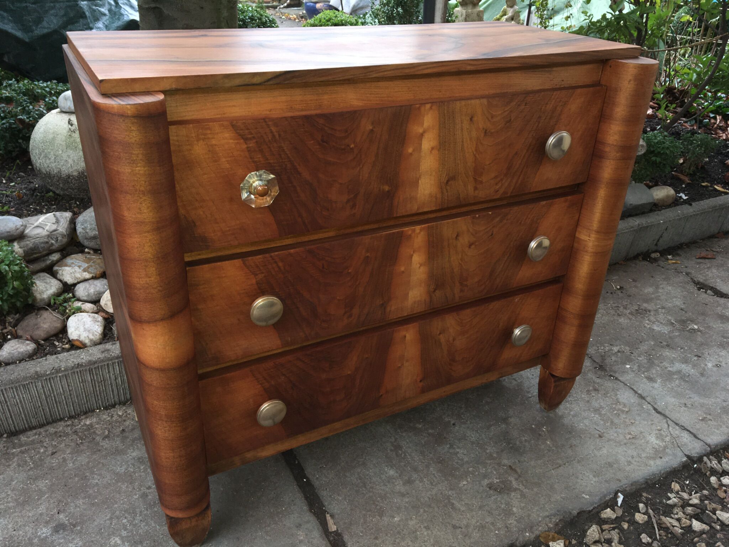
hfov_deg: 61.7
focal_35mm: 29
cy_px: 274
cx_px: 364
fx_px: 611
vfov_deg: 48.2
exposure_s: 1/33
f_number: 2.2
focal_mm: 4.15
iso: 32
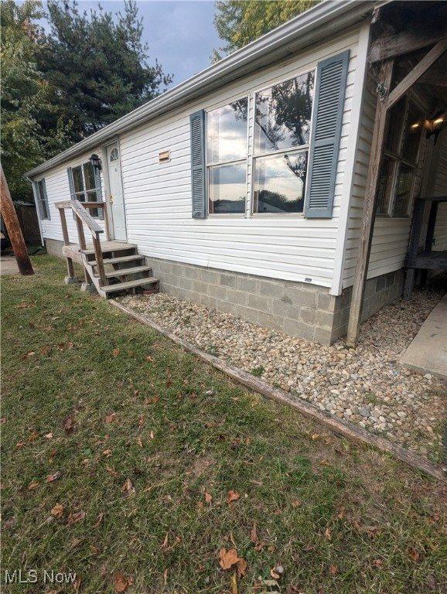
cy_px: 297
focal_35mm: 16
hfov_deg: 78.2
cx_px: 224
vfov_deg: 94.4
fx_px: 275
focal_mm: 2.35
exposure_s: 1/479
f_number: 2.2
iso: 55
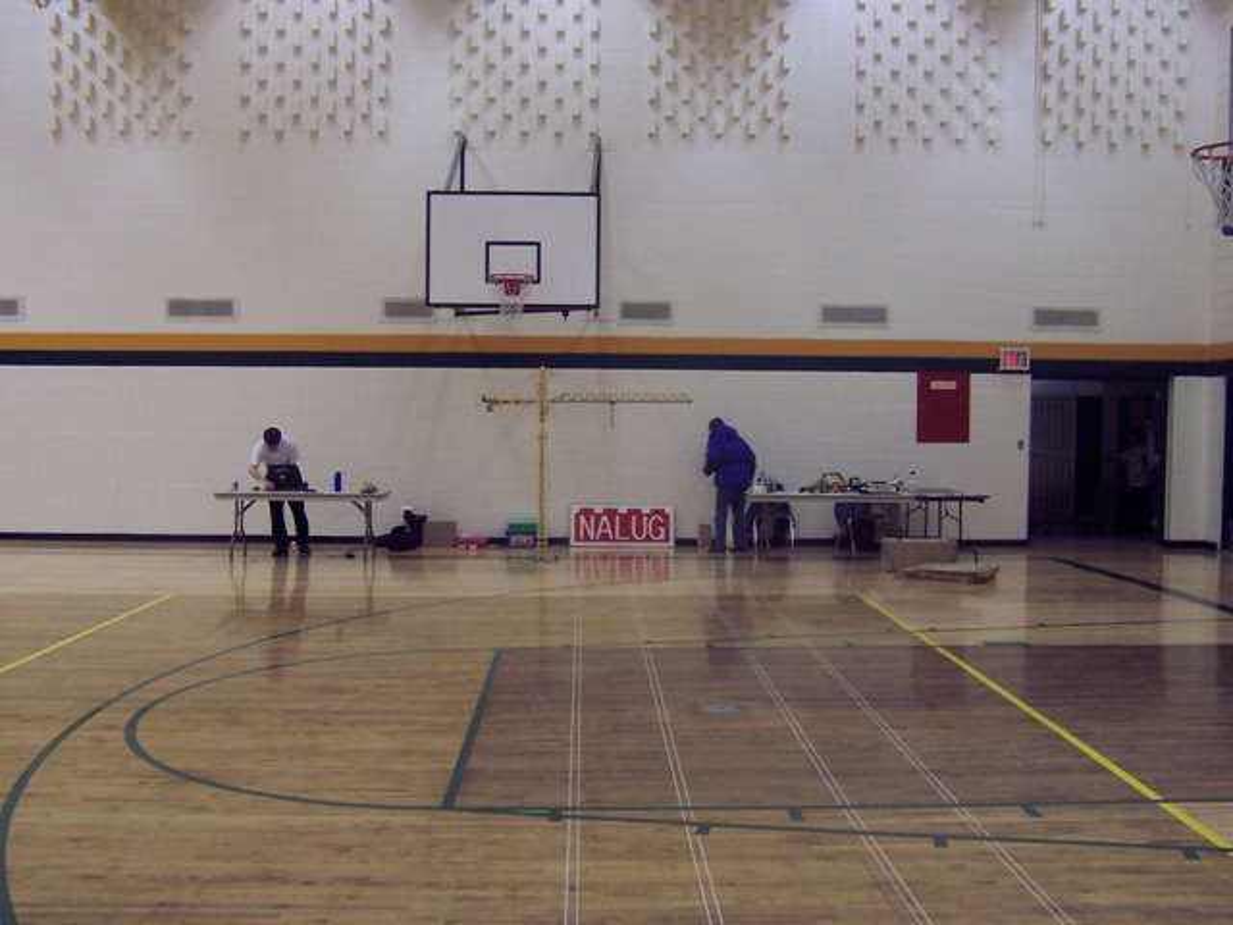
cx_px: 616
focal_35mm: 36
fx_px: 1282
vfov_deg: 39.7
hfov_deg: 51.4
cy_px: 462
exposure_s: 1/20
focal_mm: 5.6
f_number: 2.8
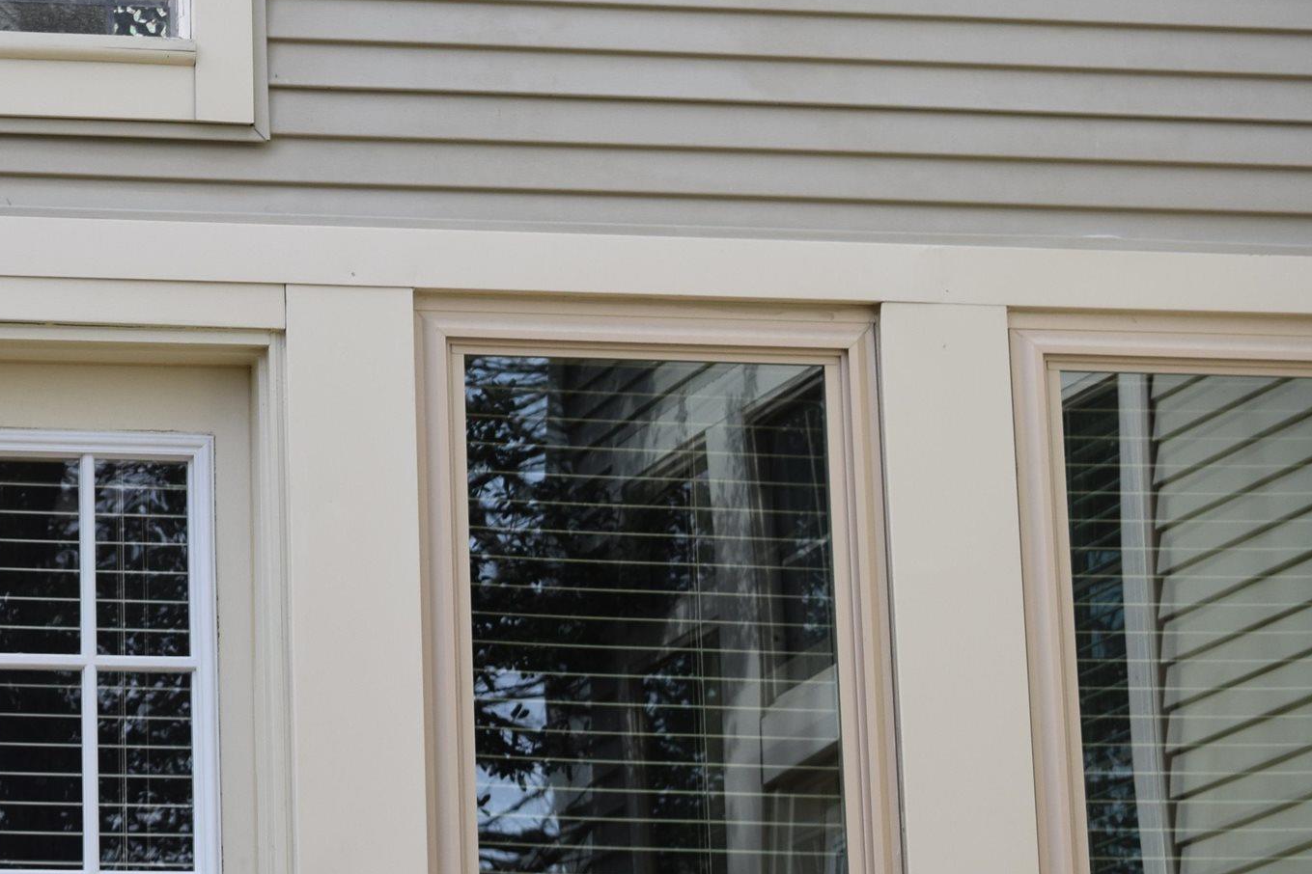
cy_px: 11
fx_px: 5685
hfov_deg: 13.0
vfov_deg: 8.7
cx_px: 31
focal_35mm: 156
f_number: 8
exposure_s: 1/250
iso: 200
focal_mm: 46
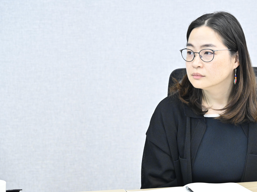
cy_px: 100
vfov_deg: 12.7
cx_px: 211
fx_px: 869
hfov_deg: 16.7
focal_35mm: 117
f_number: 4.5
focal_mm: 73
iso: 3200
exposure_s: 1/160
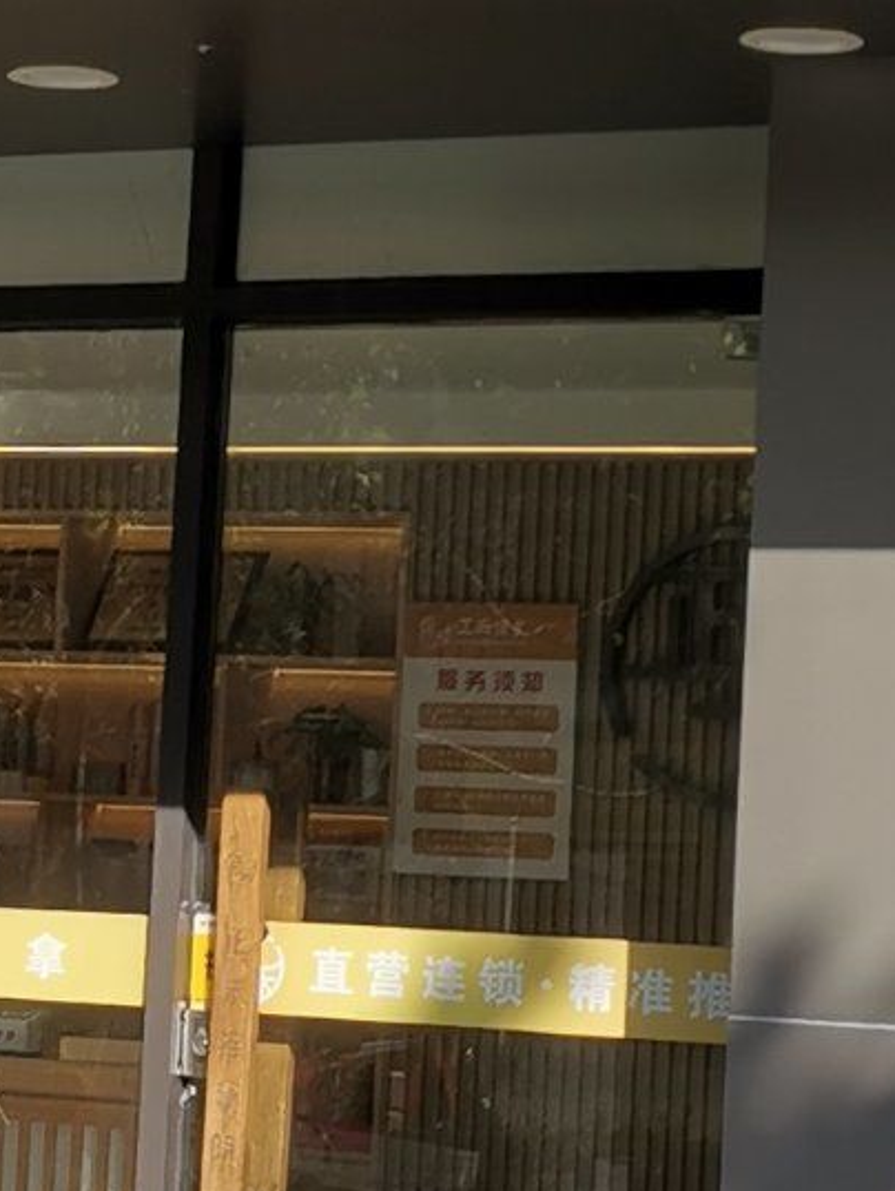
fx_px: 4719
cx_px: -120
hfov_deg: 10.7
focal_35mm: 137
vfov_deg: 14.4
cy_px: 754
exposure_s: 1/2500
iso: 50
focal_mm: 5.58
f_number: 1.8
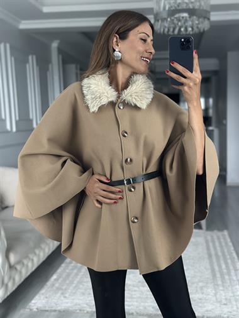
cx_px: 120
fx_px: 442
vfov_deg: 39.6
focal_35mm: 48
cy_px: 159
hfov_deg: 30.3
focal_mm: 6.86
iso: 500
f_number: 1.78
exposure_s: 1/40
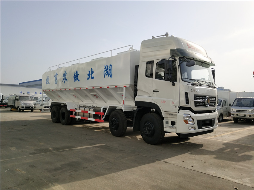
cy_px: 95
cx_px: 127
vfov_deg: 46.8
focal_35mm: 30
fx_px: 220
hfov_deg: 60.0
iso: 126
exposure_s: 1/3553
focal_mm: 3.95
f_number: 1.8
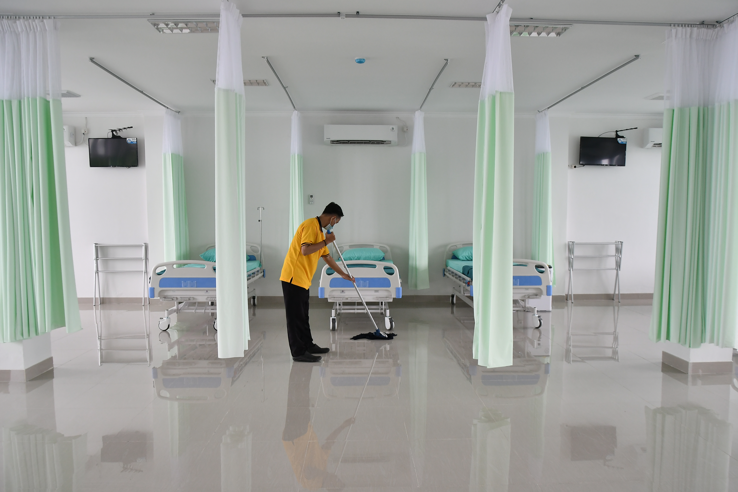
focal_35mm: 27
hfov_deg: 67.4
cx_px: 369
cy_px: 246
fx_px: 553
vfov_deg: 47.9
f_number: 5
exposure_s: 1/250
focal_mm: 18
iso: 400
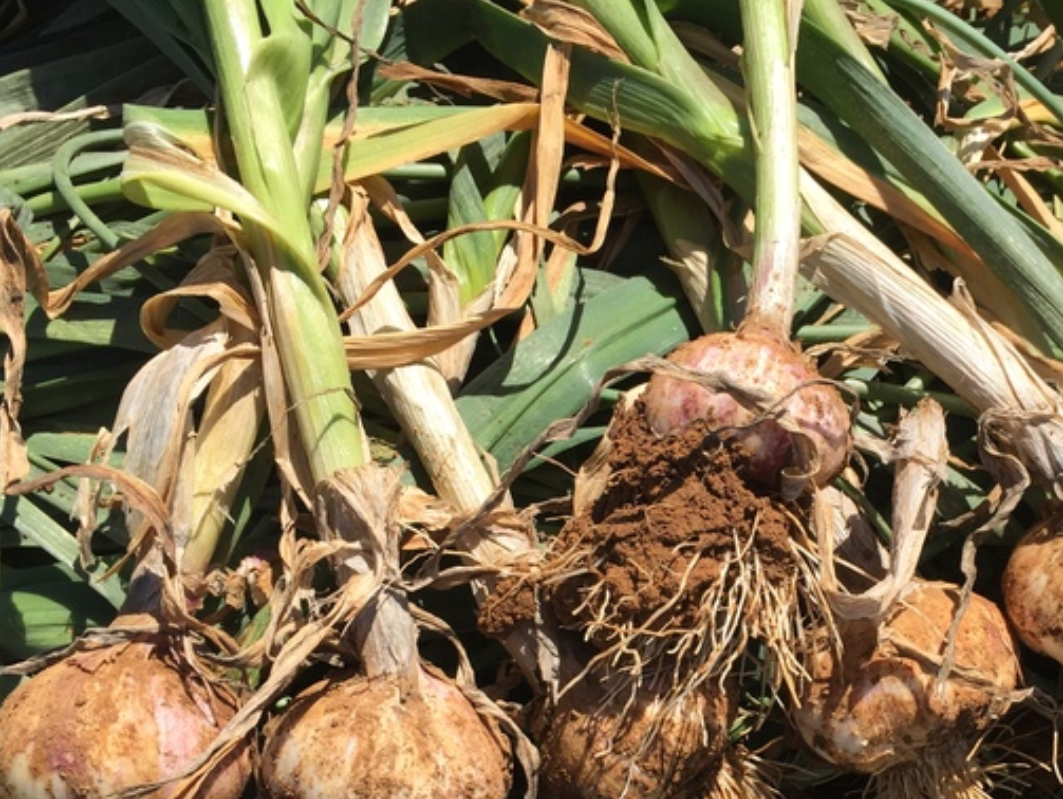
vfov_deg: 30.2
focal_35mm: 47
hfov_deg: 39.5
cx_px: 778
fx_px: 1444
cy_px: 638
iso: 32
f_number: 2.2
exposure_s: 1/2083
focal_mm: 4.15
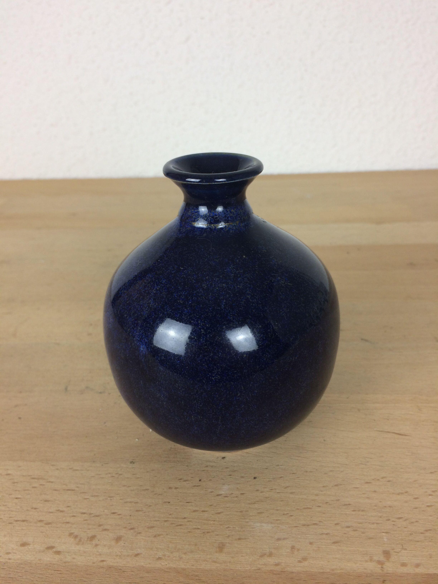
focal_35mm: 29
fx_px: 489
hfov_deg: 48.2
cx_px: 219
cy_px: 292
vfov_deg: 61.7
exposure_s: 1/50
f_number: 2.2
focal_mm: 4.15
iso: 40
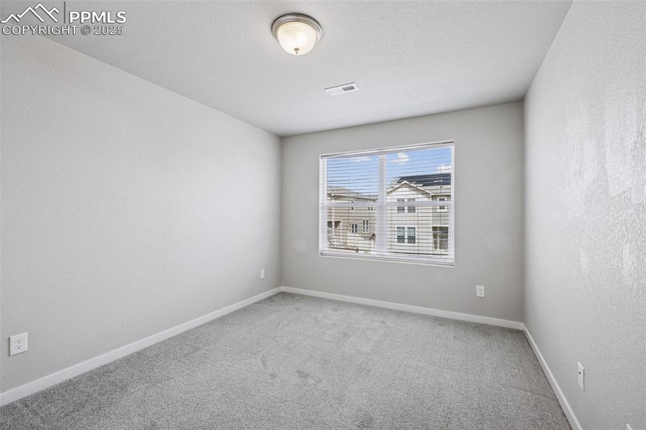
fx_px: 278
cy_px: 215
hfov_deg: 98.6
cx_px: 323
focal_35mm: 16
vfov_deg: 75.5
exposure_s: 1/15
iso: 100
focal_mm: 15.5
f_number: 11
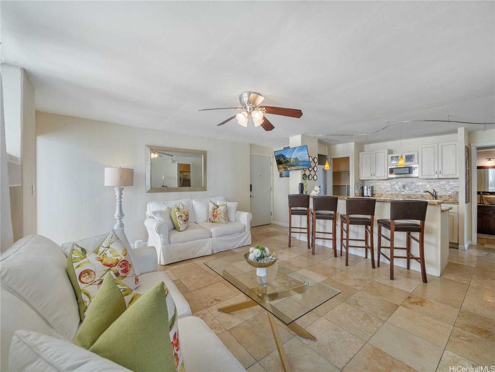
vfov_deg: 85.7
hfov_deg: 102.1
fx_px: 200
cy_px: 186
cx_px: 248
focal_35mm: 14
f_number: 4
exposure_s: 1/800
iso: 250
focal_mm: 7
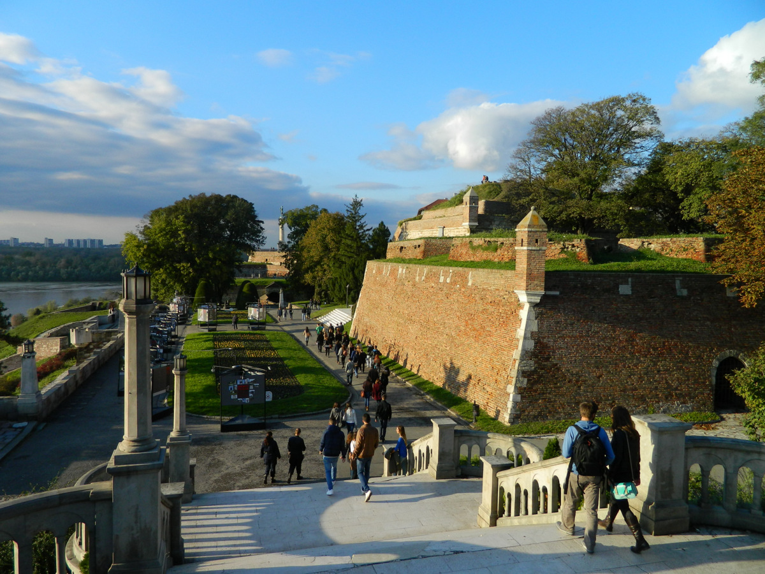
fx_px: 552
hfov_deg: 69.4
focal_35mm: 25
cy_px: 287
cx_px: 382
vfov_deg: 54.9
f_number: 3.1
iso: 80
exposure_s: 1/640
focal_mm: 4.5
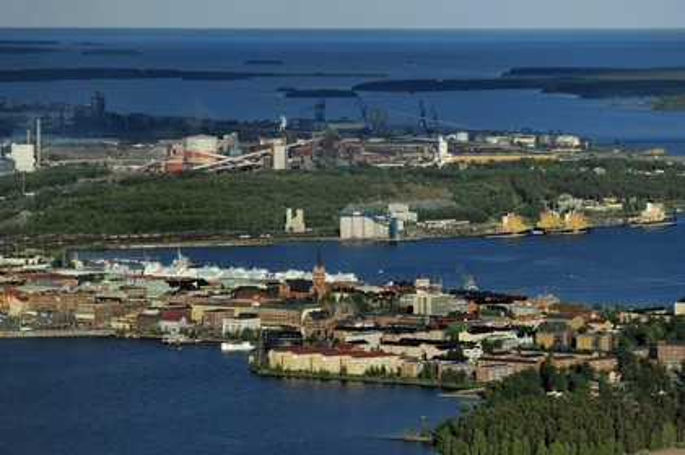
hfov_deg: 9.2
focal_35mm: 225
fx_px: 4278
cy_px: 228
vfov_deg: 6.1
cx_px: 342
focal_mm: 150
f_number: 3.5
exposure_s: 1/2500
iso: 100
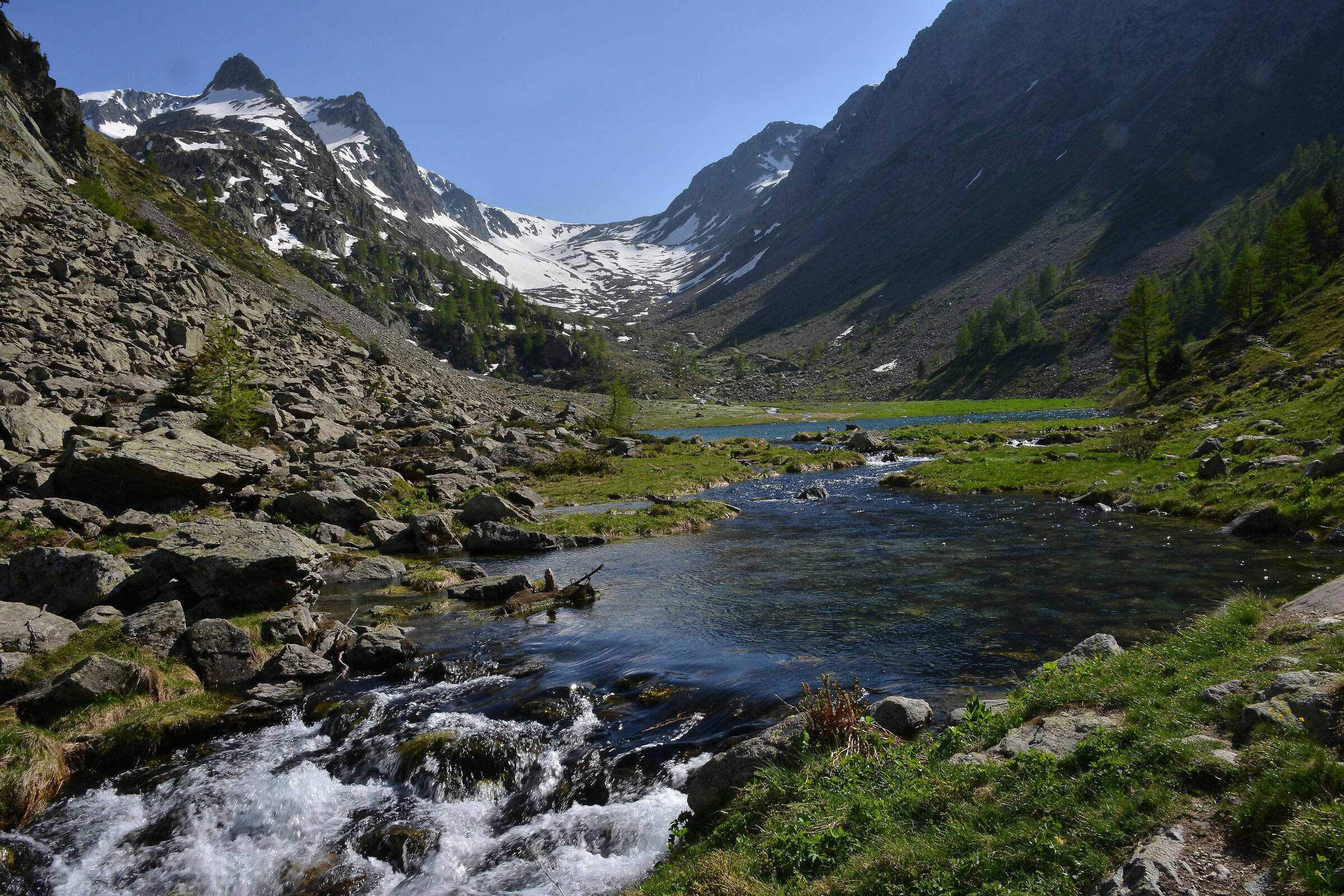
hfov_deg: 65.5
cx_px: 672
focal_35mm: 28
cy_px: 448
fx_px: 1045
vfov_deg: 46.4
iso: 200
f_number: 22
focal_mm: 28
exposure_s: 1/80
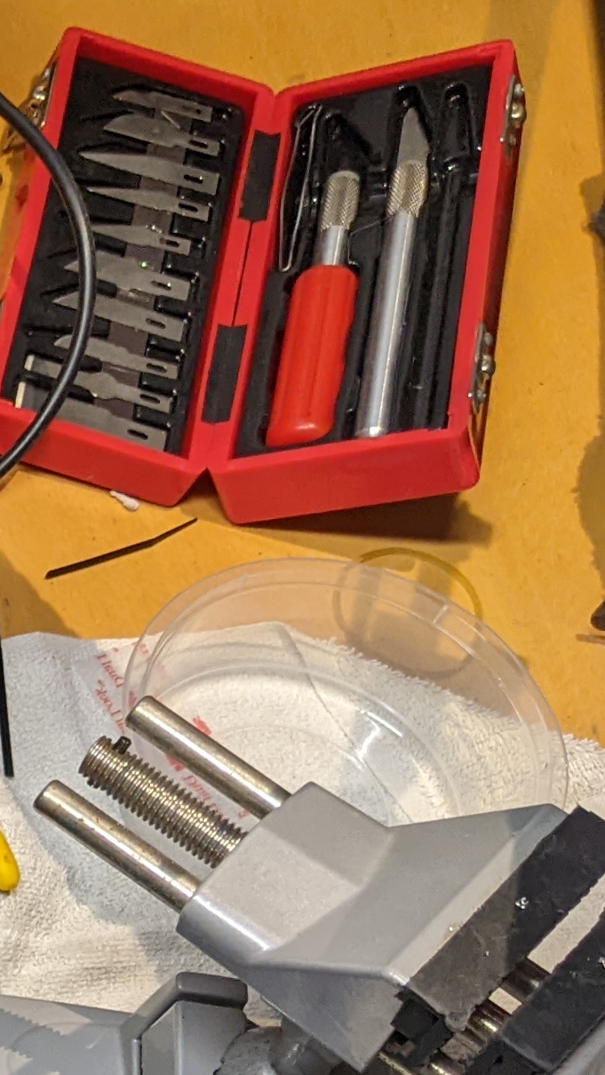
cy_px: 1175
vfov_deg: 20.8
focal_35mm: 98
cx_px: -1071
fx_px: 2794
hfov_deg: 10.0
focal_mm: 4.38
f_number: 1.73
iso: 123
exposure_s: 1/25
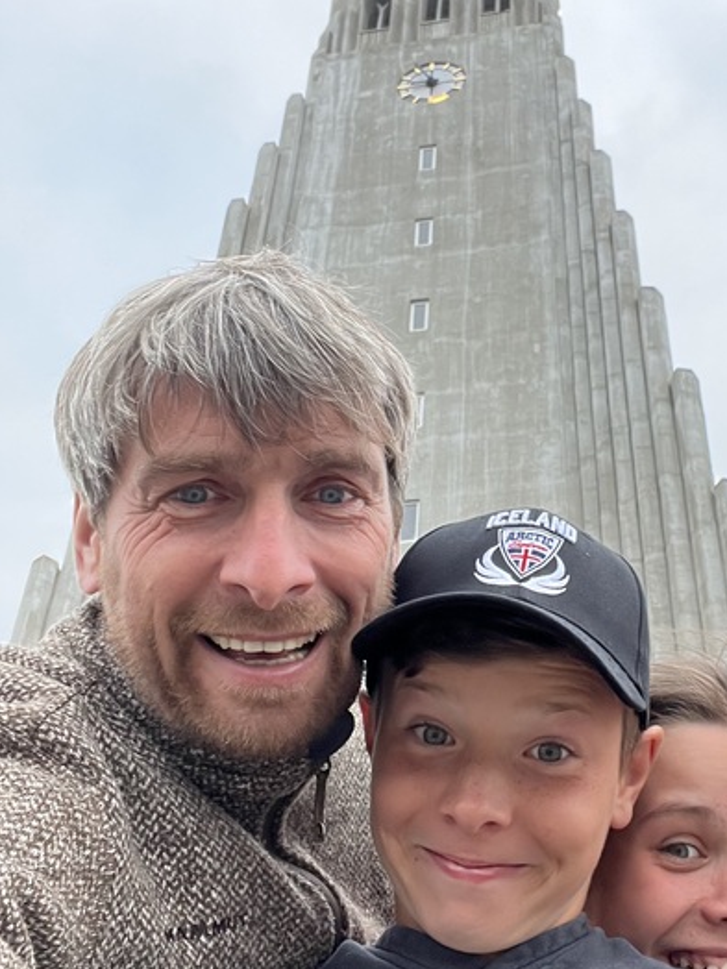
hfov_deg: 32.4
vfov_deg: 42.9
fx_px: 1232
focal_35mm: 44
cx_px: 531
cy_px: 440
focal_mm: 2.71
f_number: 2.2
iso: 100
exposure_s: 1/72
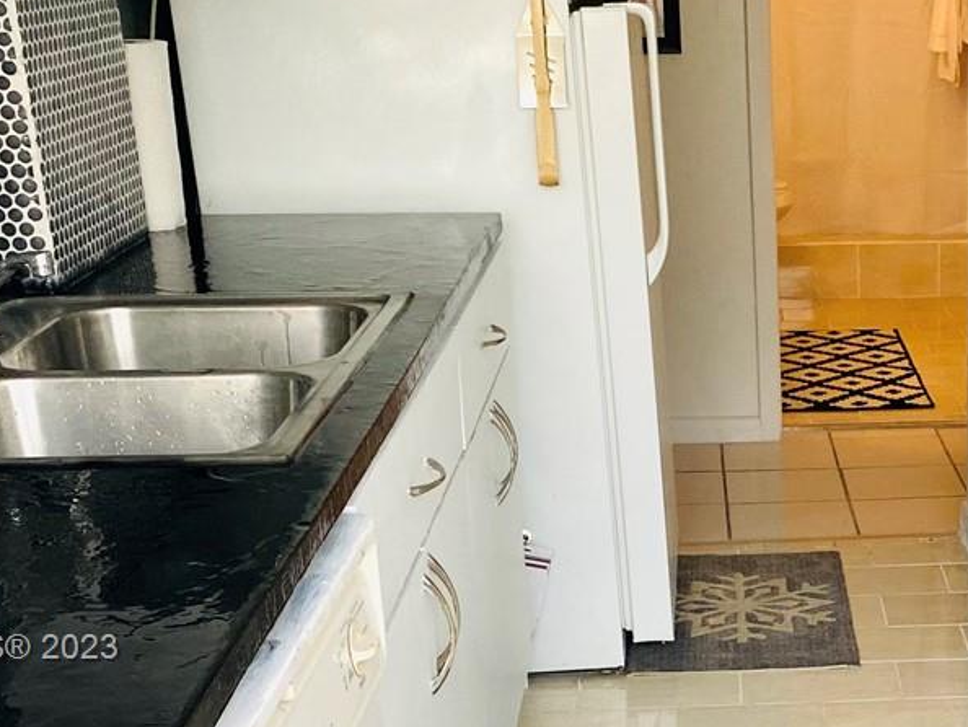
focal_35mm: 70
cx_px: 901
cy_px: 650
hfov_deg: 26.7
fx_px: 1958
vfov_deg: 20.6
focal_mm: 4.25
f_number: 1.8
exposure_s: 1/115
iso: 125
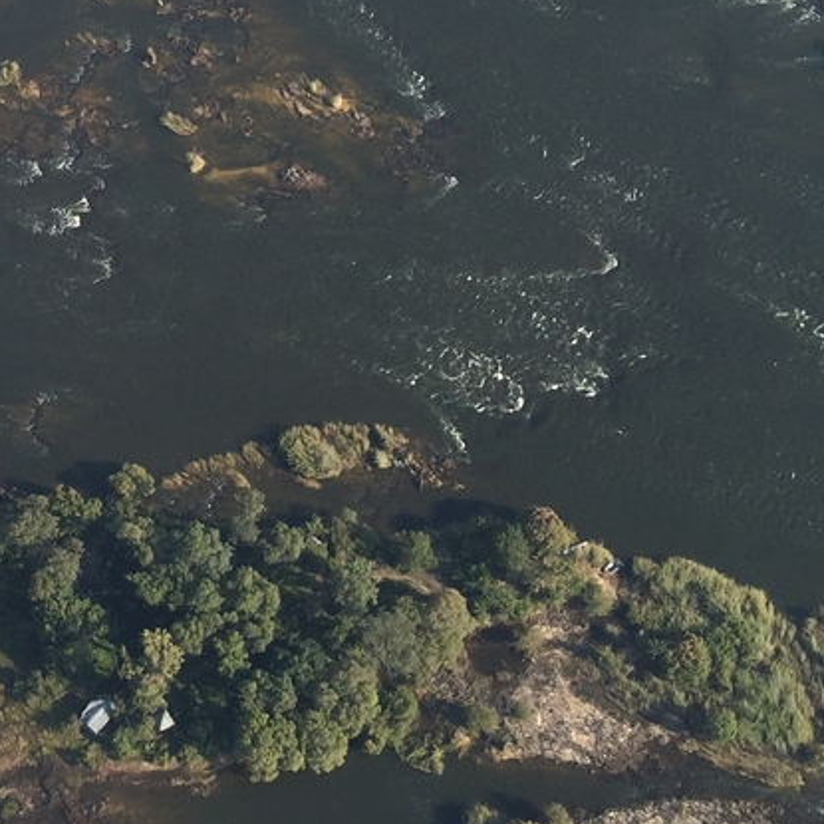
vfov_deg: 21.9
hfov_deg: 21.0
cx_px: -34
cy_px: 373
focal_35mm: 79
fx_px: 2128
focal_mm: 4.15
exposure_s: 1/1014
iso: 32
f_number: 2.2
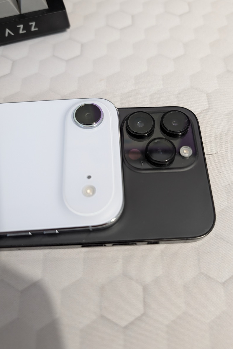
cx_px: 136
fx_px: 262
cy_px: 164
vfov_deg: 67.3
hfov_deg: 47.7
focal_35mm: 27
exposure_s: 1/25
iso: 327
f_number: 1.68
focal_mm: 6.9
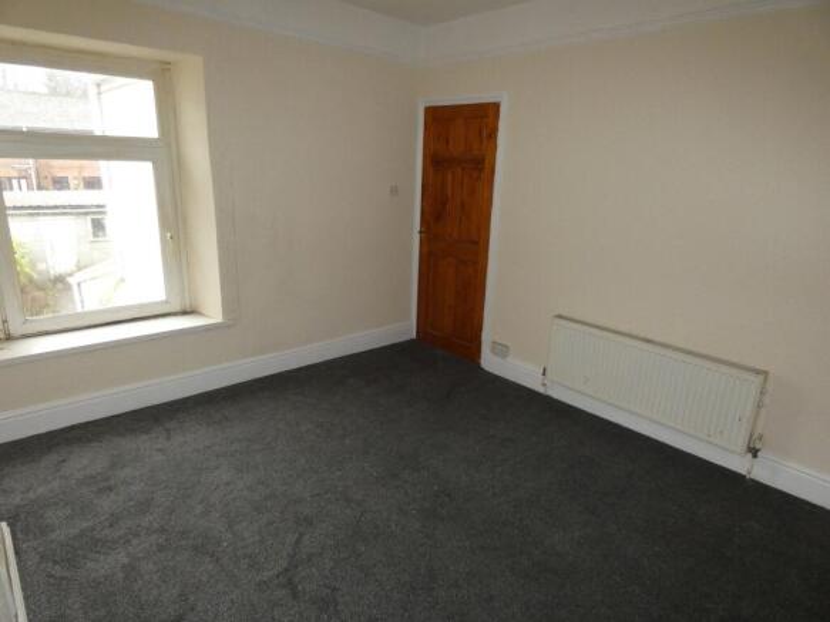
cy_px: 311
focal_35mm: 20
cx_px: 415
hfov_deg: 81.8
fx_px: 479
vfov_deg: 66.0
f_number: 2.8
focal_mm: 3.6
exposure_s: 1/60
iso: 500
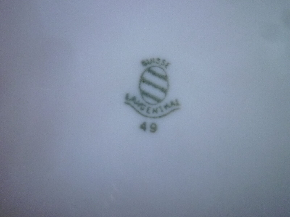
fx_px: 209
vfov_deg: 54.9
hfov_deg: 69.4
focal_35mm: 25
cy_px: 108
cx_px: 145
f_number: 2.8
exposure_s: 1/13
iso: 400
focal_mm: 4.5
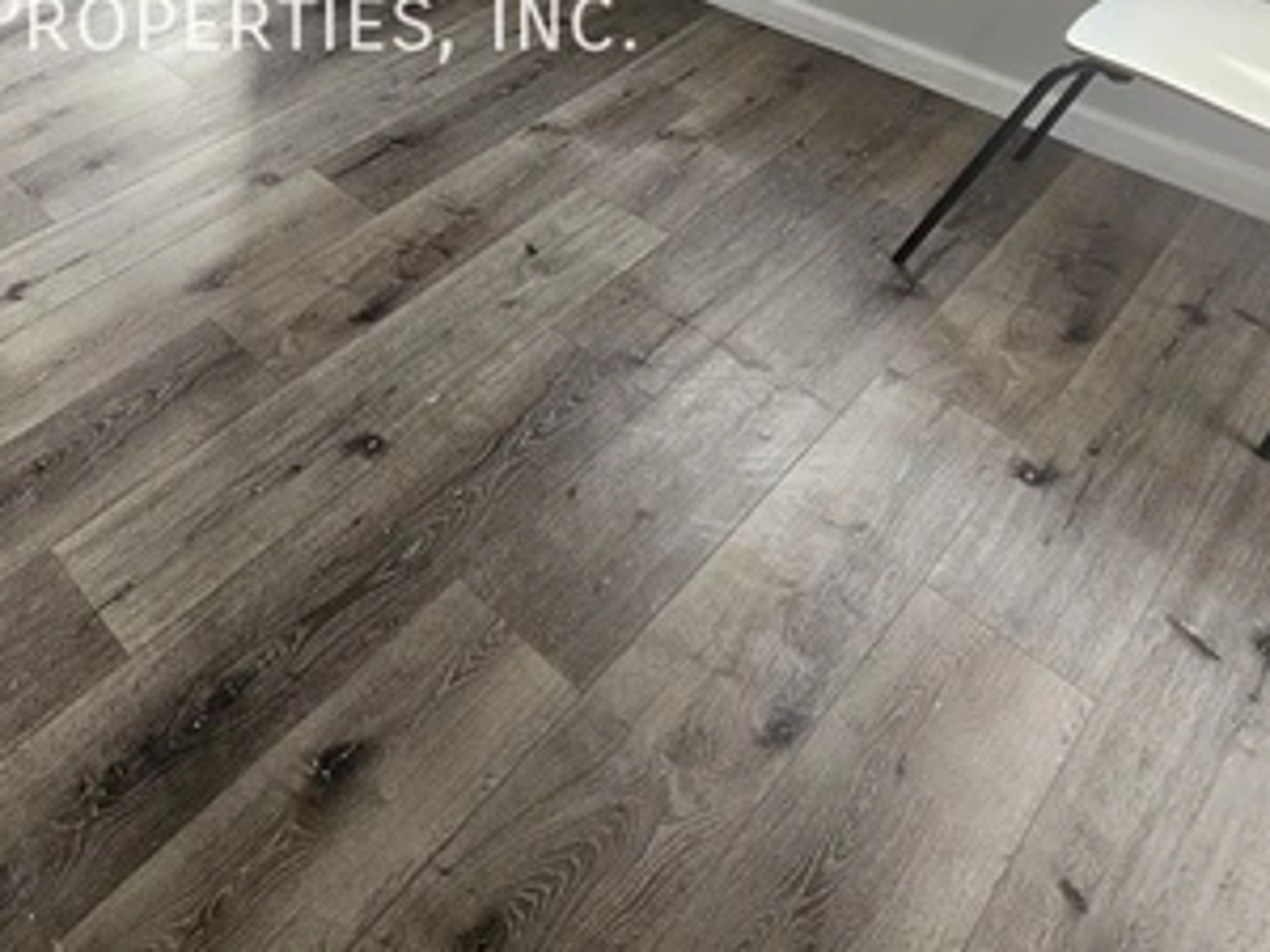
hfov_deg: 57.9
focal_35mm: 26
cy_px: 17
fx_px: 954
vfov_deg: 45.5
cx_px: 131
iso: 160
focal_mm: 2.2
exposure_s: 1/60
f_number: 2.2
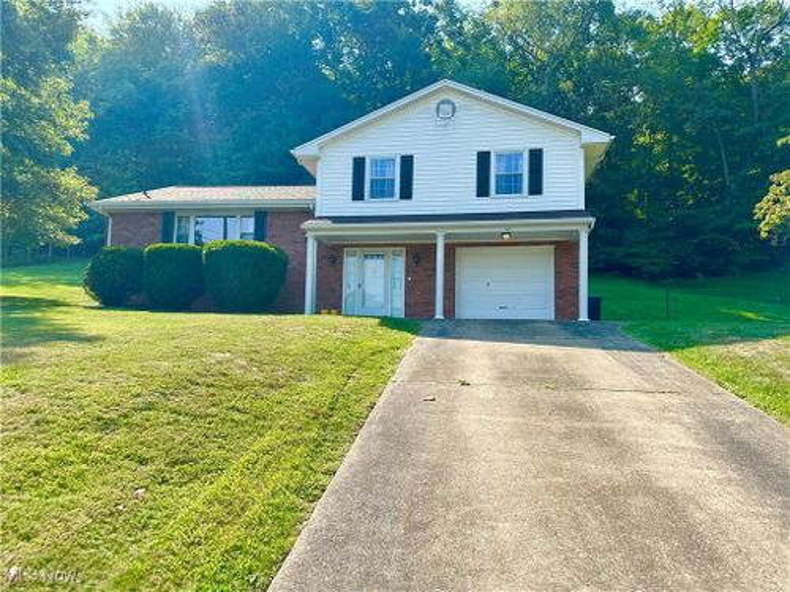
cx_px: 395
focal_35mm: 24
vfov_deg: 56.8
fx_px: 548
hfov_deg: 71.6
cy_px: 296
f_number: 1.78
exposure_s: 1/1949
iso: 80
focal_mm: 6.86
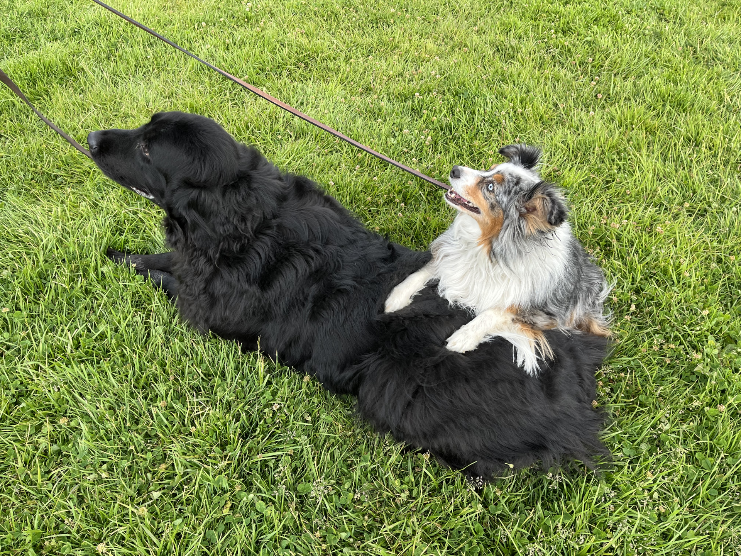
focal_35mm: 26
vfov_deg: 53.1
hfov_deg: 67.3
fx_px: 557
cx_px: 370
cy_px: 278
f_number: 1.6
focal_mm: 5.1
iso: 50
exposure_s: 1/449
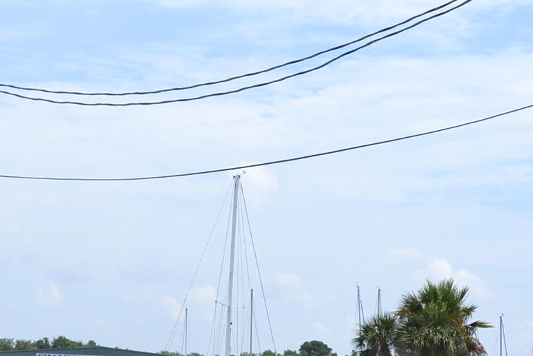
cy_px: 209
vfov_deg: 12.8
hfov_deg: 18.4
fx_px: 1584
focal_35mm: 107
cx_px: -59
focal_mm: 24
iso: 100
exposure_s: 1/320
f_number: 9
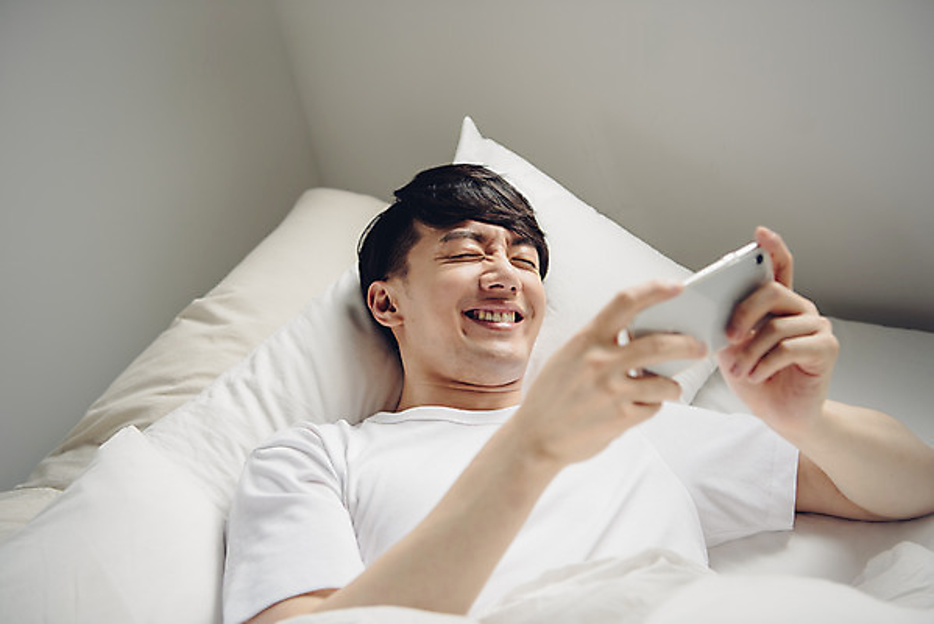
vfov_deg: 28.1
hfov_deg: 41.1
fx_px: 1246
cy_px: 312
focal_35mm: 48
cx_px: 467
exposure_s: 1/640
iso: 400
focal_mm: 48
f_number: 2.8
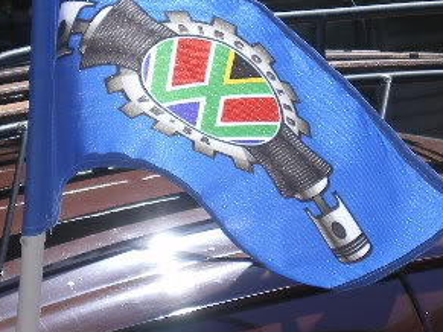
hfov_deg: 12.1
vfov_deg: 9.1
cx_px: 230
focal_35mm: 163
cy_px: 55
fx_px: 2085
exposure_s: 1/250
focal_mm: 12.3
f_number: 4.6
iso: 64
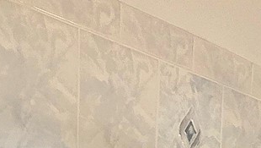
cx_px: 115
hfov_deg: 28.9
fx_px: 506
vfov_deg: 11.6
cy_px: 413
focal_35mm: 73
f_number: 1.9
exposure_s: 1/60.2
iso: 320
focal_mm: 2.2
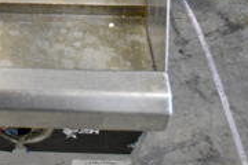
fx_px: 840
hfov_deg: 15.2
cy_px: -113
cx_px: -154
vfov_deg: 10.7
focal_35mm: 122
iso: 6400
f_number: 5
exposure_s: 1/100
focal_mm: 24
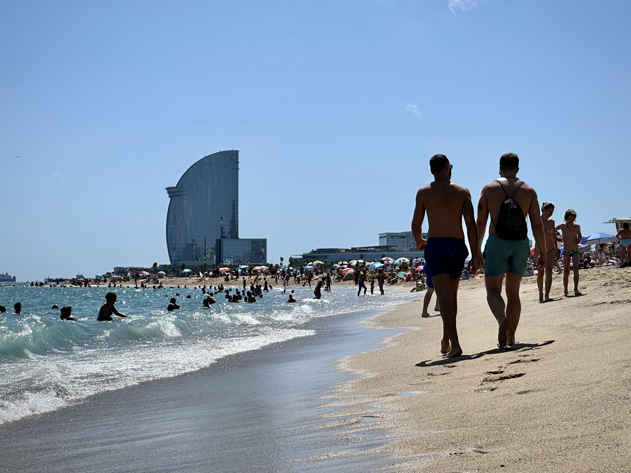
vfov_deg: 19.1
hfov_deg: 25.3
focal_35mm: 77
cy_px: 236
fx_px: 1404
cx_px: 316
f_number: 2.8
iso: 32
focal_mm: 9
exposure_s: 1/1908
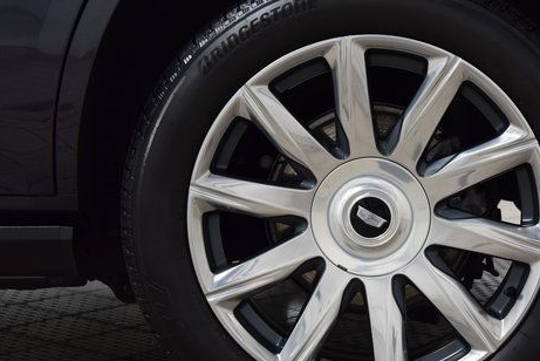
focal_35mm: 94
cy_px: 206
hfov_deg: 21.6
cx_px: 369
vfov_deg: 14.6
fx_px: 1406
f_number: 6.3
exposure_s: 1/15
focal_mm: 45
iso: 640
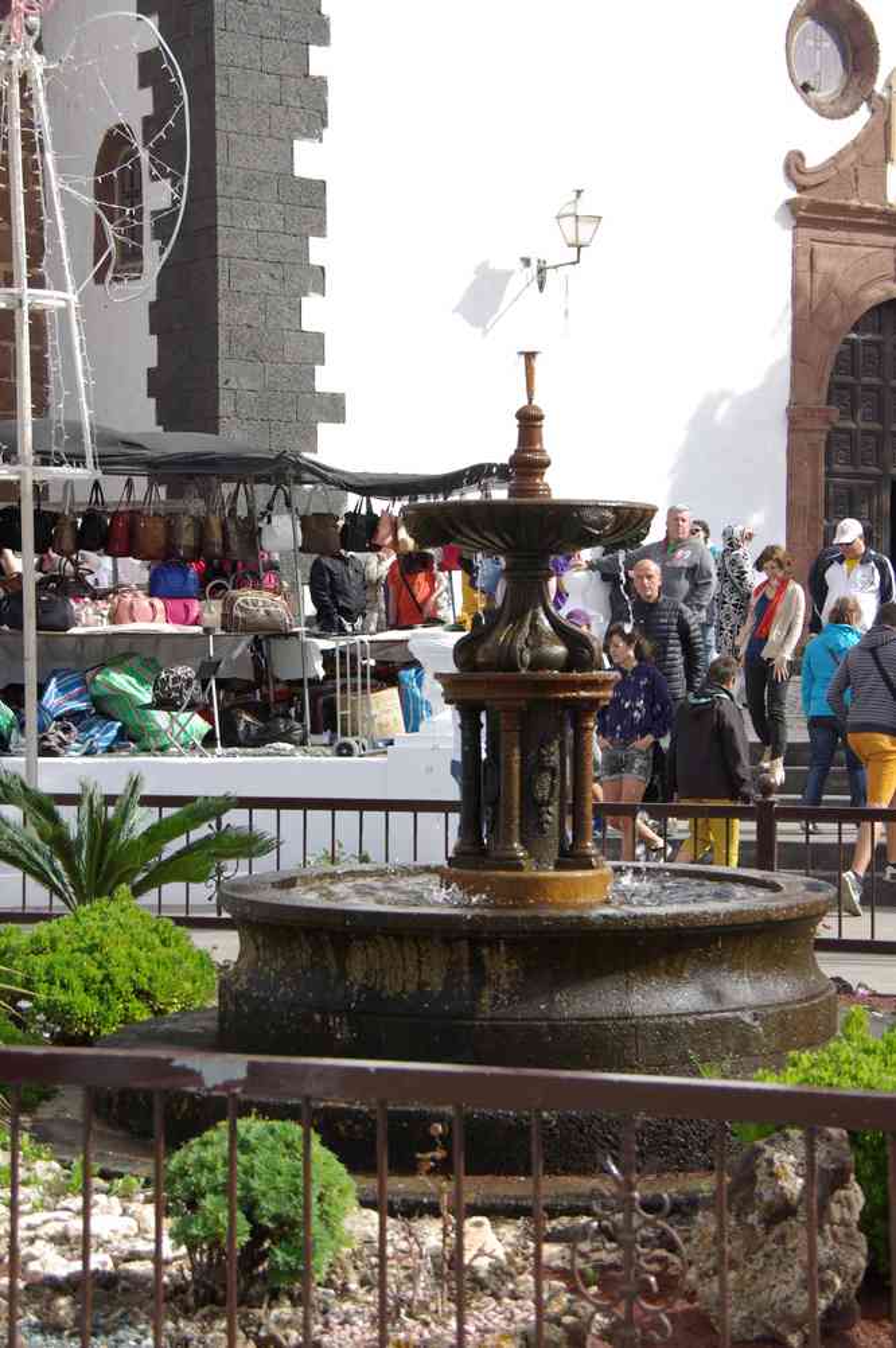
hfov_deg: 18.1
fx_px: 2806
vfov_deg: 27.0
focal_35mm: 75
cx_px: 448
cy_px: 674
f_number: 8
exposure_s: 1/180
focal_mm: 50
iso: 100
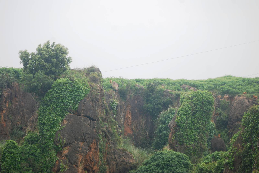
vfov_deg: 4.7
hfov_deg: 7.0
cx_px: 130
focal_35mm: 292
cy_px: 86
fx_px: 2107
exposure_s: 1/125
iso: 160
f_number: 5
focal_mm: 195
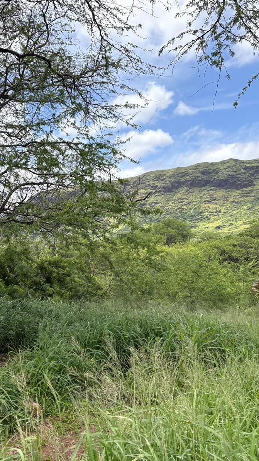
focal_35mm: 38
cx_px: 52
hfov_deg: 30.4
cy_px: 230
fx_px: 464
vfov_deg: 52.8
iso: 50
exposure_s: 1/1901
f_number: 1.6
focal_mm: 5.96
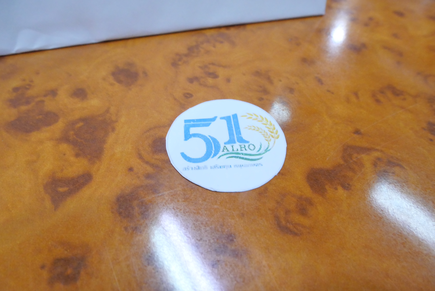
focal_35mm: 24
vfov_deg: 53.2
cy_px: 146
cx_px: 218
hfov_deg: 73.7
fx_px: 290
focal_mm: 12
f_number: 7.1
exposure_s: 1/40
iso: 3200
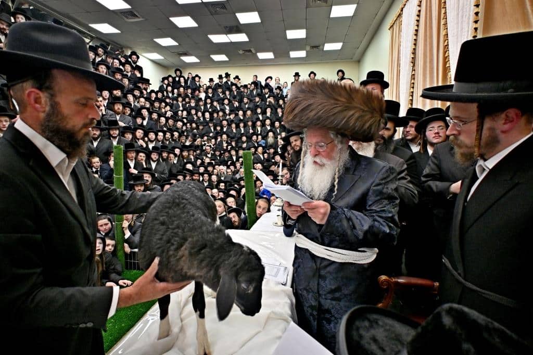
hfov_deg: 90.0
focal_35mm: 18
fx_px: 266
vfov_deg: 67.3
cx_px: 266
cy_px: 178
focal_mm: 12
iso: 640
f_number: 3.5
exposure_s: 1/200
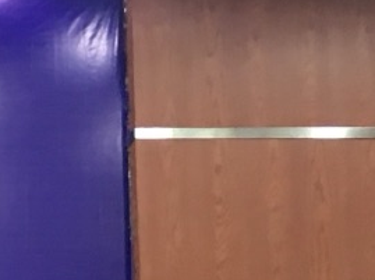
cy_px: 482
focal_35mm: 216
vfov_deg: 6.7
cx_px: -715
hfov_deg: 8.0
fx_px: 2337
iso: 100
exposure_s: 1/33
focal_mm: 4.15
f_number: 2.2
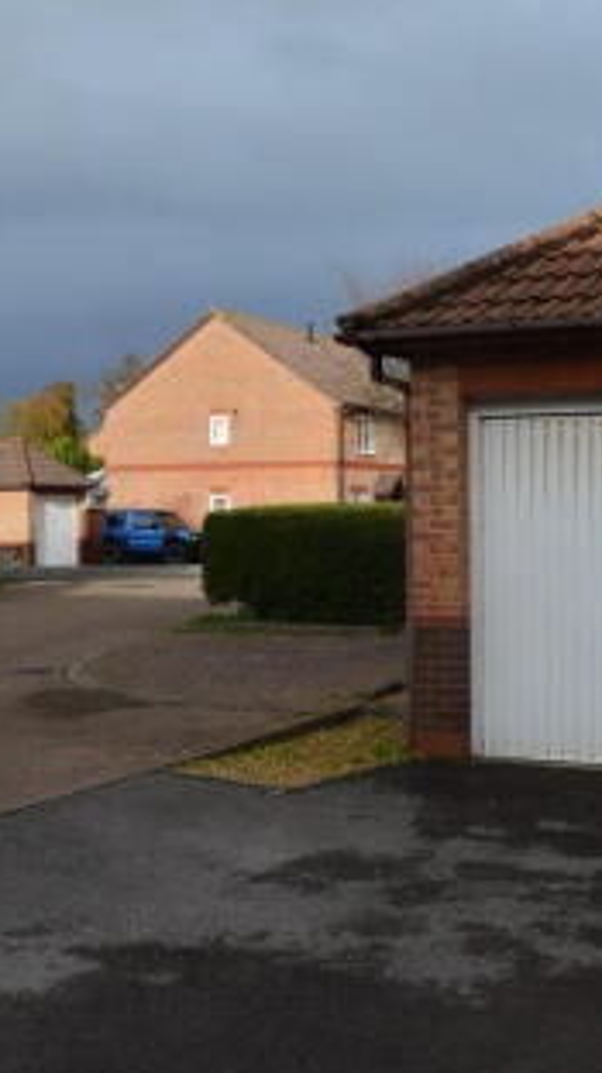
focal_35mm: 48
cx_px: 478
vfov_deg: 42.9
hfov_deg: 24.5
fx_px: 1365
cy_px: 542
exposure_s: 1/250
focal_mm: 20
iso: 400
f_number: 10
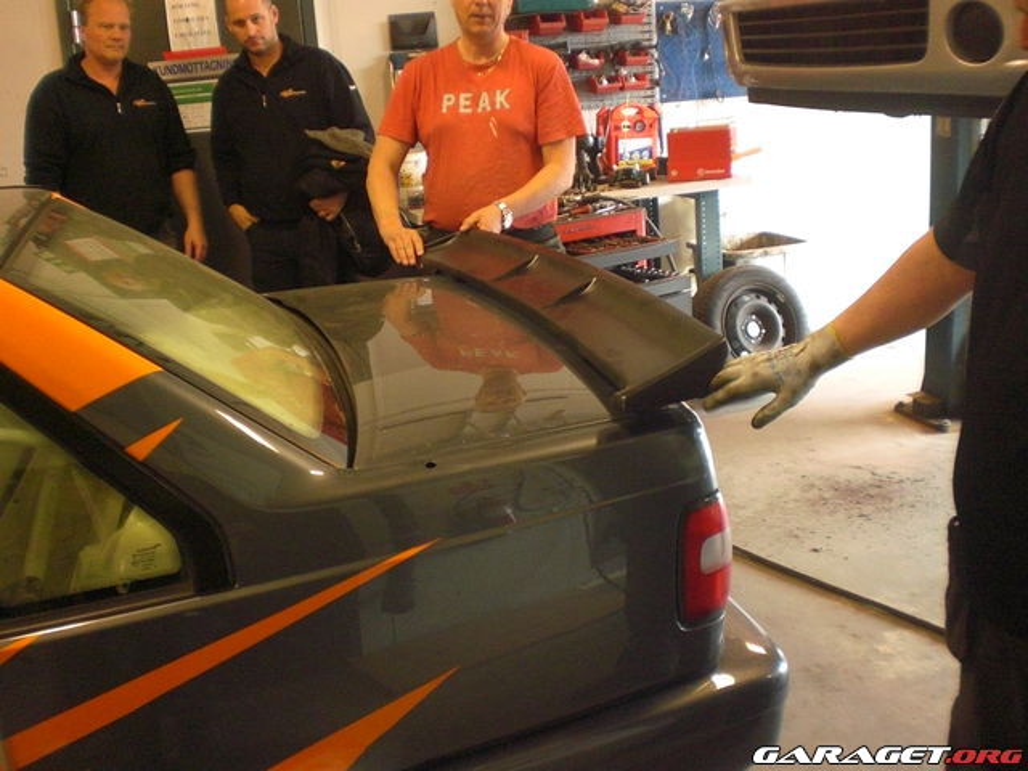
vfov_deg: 39.7
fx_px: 1069
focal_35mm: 36
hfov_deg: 51.4
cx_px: 514
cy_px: 386
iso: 400
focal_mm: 6.3
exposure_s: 1/40
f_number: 3.1
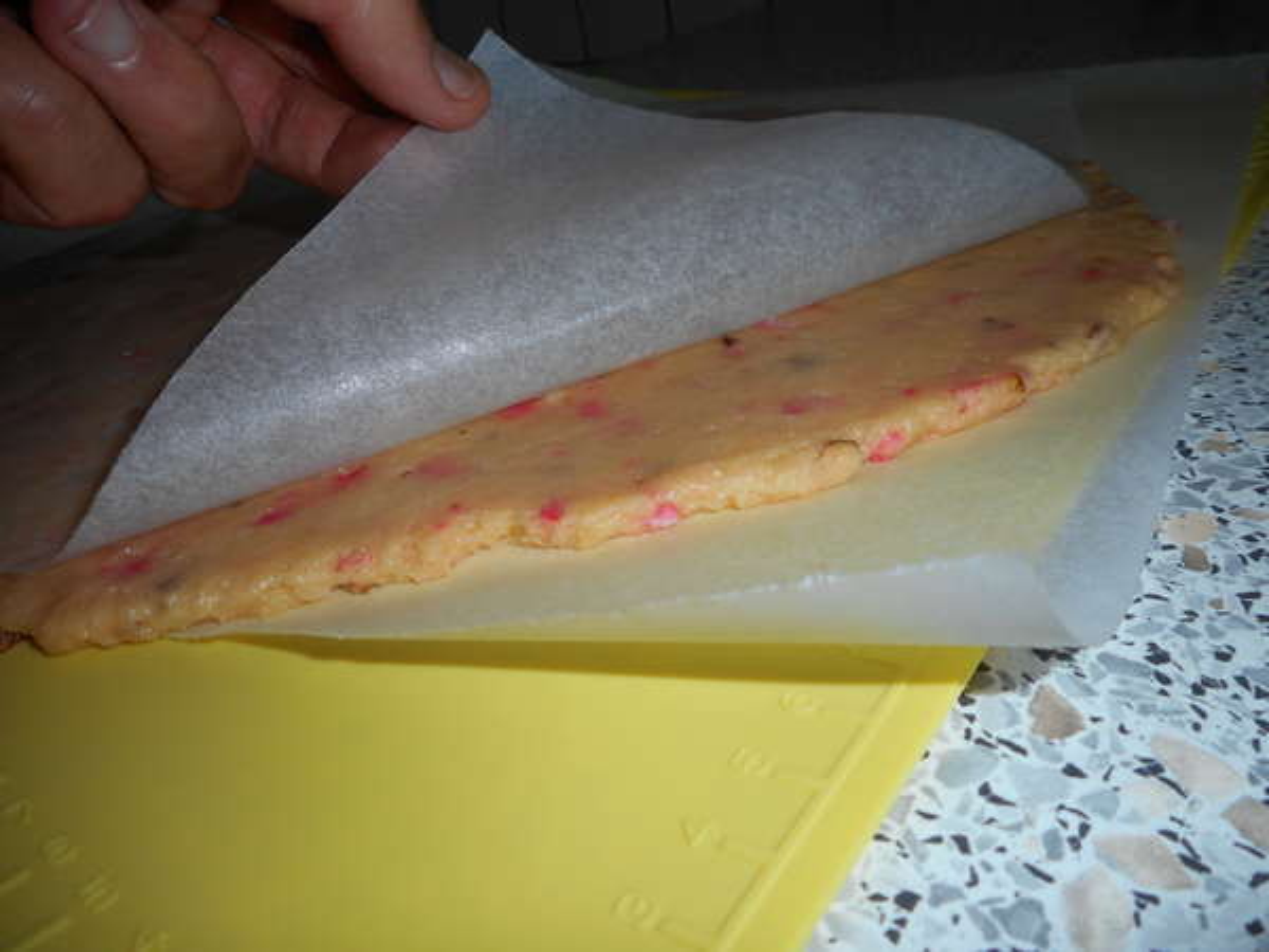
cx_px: 634
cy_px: 476
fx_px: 916
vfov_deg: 54.9
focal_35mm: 25
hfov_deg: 69.4
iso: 80
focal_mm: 4.5
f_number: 3.7
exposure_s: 1/25
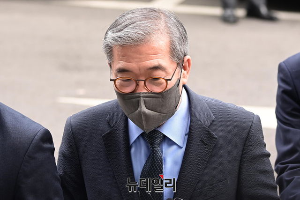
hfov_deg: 15.8
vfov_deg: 10.6
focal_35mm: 130
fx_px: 1084
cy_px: 100
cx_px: 150
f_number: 5
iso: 500
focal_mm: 130
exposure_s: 1/250
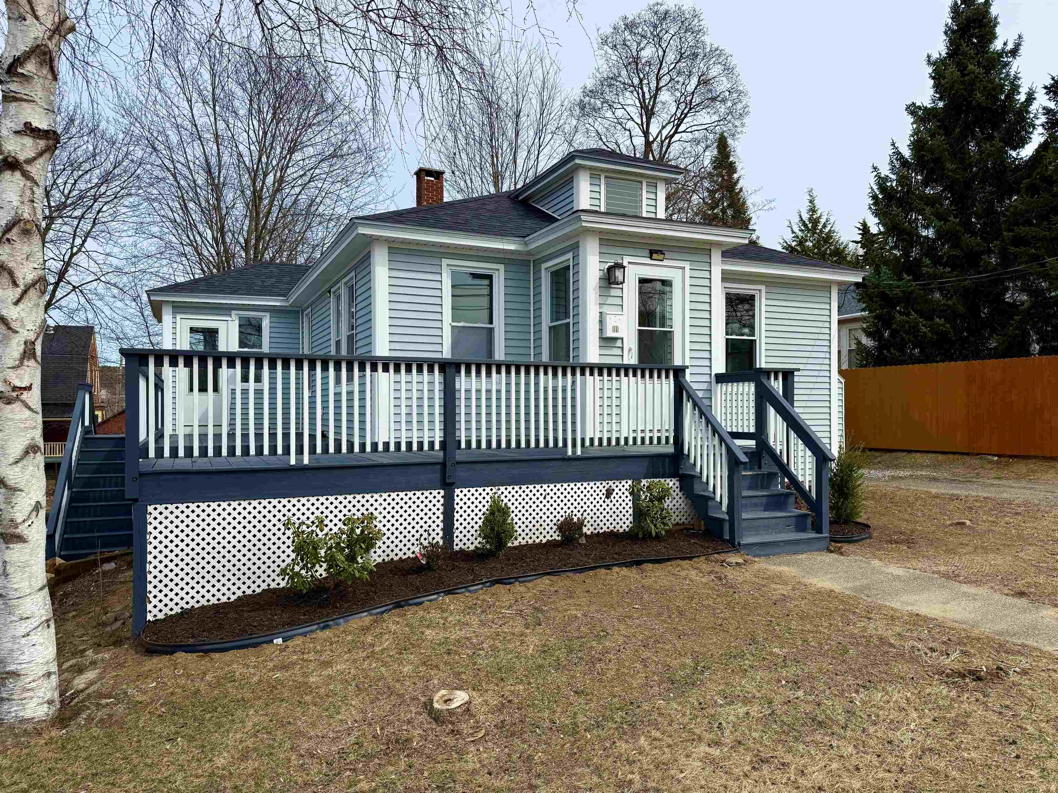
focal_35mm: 24
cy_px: 396
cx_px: 529
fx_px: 734
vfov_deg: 56.8
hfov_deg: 71.6
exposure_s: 1/4673
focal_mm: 6.76
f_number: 1.78
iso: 80
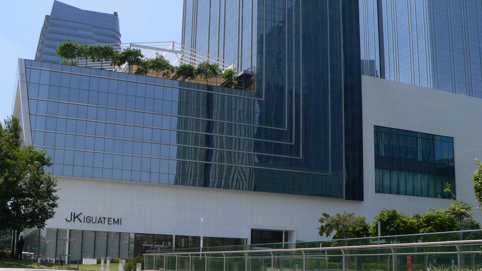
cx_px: 238
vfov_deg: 29.6
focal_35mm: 40
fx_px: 511
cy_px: 165
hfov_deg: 50.5
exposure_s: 1/500
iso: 80
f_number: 4.6
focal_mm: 6
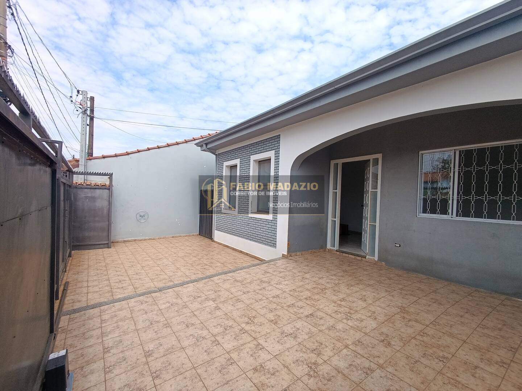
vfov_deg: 78.1
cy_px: 196
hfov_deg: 94.5
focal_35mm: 16
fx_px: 241
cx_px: 261
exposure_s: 1/865
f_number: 2.2
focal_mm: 1.65
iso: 50
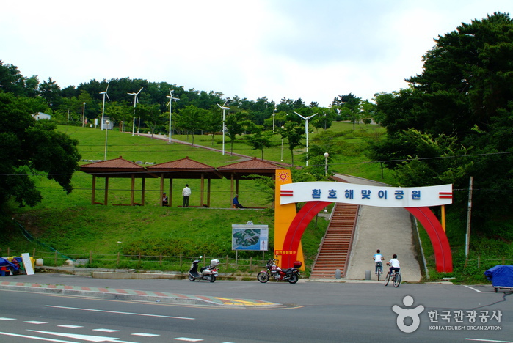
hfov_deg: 46.3
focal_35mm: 42
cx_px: 256
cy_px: 172
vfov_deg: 32.0
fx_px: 599
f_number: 5.6
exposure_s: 1/500
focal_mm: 28
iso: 200
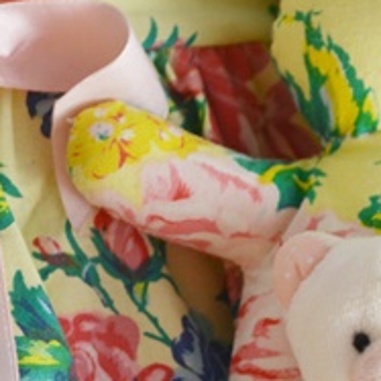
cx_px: 416
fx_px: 2441
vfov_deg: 8.9
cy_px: 263
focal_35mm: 196
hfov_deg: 8.9
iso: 560
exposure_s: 1/60
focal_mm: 48
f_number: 5.6
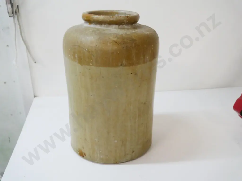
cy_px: 90
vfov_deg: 39.7
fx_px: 252
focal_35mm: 36
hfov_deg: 51.4
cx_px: 121
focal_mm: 18
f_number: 5
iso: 3200
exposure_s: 1/160
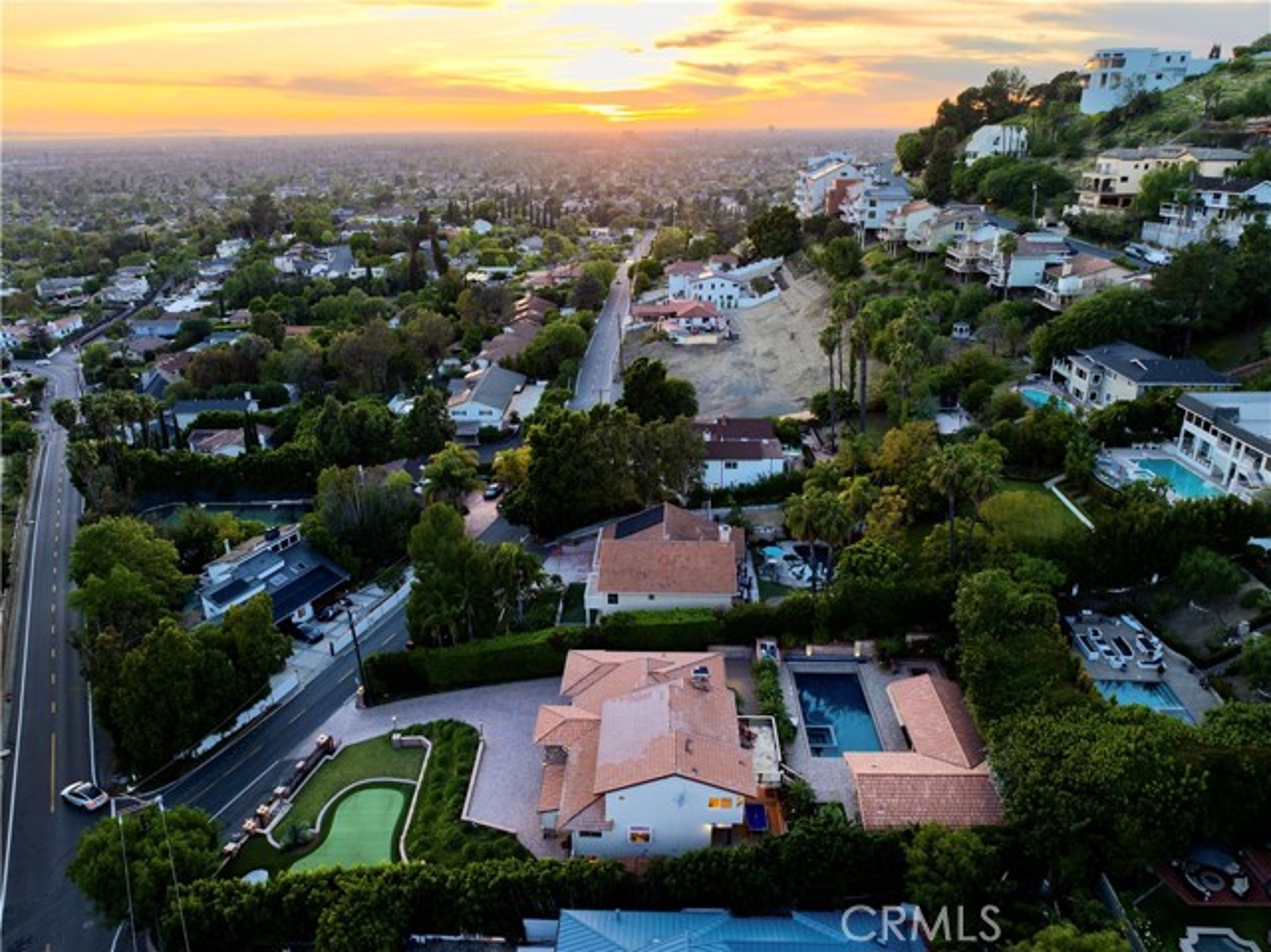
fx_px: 881
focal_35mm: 24
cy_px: 476
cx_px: 636
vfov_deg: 56.8
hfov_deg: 71.6
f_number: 2.8
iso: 100
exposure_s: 1/15
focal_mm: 12.29
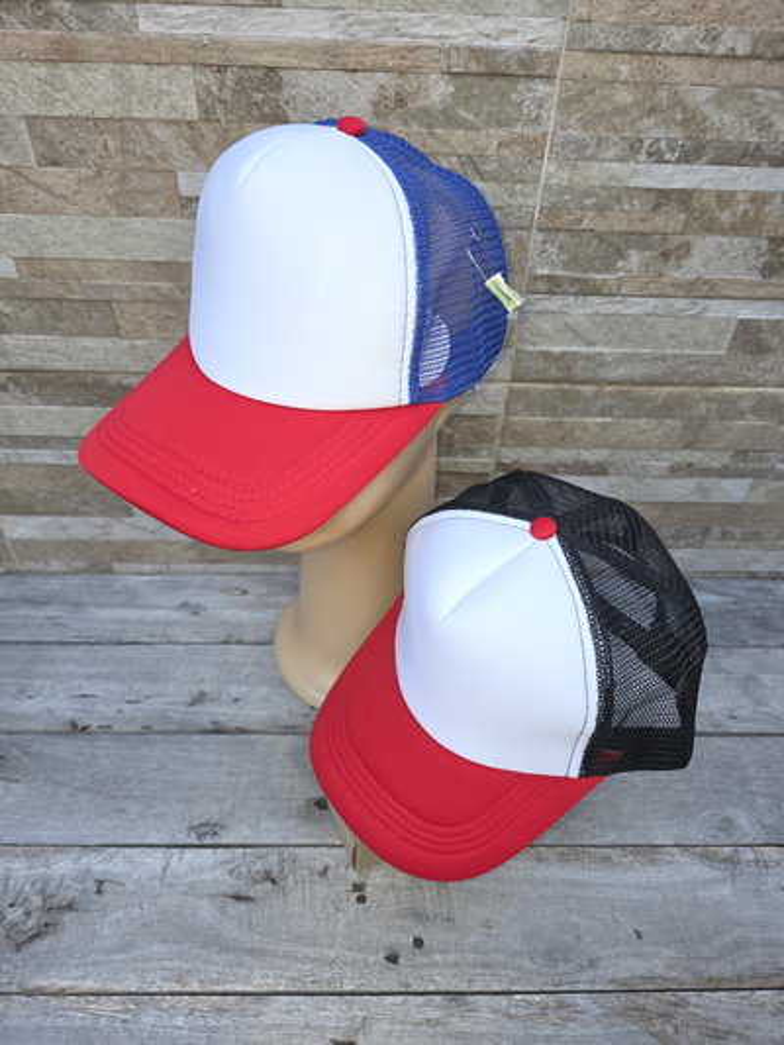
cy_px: 522
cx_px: 392
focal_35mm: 23
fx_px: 694
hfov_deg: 58.9
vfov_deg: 73.9
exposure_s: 1/50
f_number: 1.7
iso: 100
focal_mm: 6.3
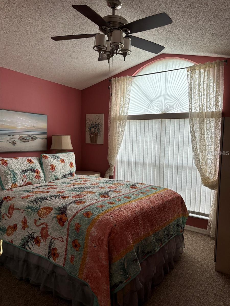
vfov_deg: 67.3
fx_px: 230
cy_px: 153
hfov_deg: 53.1
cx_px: 115
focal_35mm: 26
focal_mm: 5.96
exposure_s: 1/121
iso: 100
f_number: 1.6
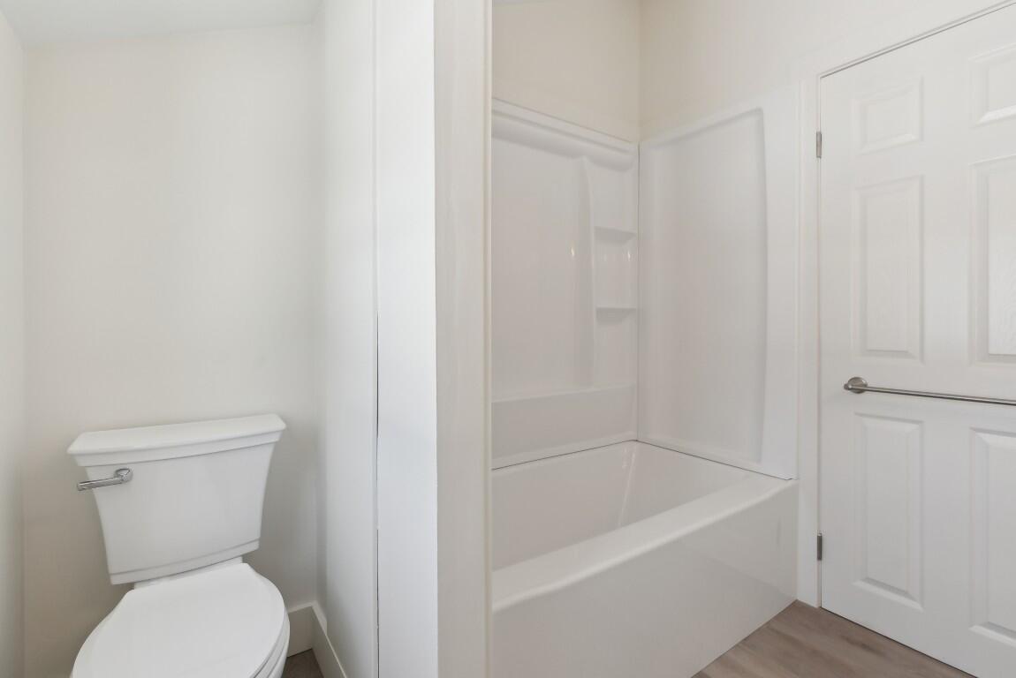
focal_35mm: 16
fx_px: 452
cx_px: 508
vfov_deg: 73.8
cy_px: 339
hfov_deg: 96.7
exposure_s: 1/60
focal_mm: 16
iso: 320
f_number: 7.1
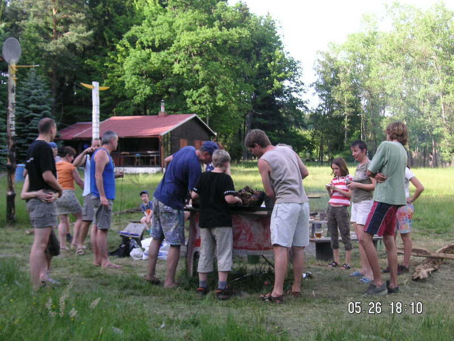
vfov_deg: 29.1
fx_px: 656
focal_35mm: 50
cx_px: 227
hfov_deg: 38.2
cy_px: 170
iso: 50
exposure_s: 1/125
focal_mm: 8.4
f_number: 3.4
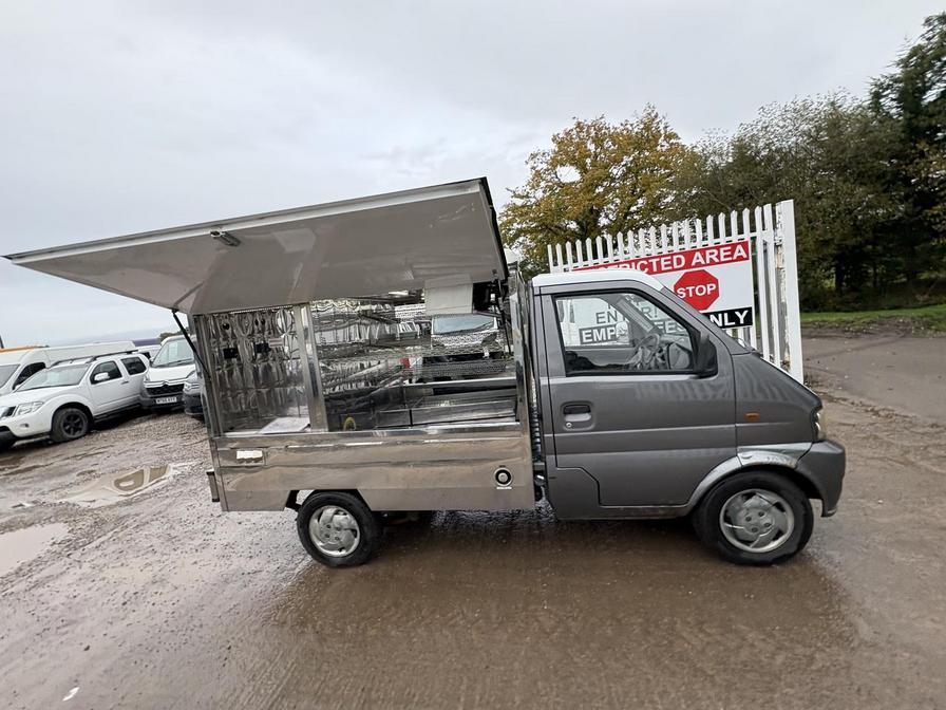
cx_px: 473
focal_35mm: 14
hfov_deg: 102.1
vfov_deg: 85.7
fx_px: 383
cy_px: 355
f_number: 2.2
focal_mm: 2.22
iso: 100
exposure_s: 1/99
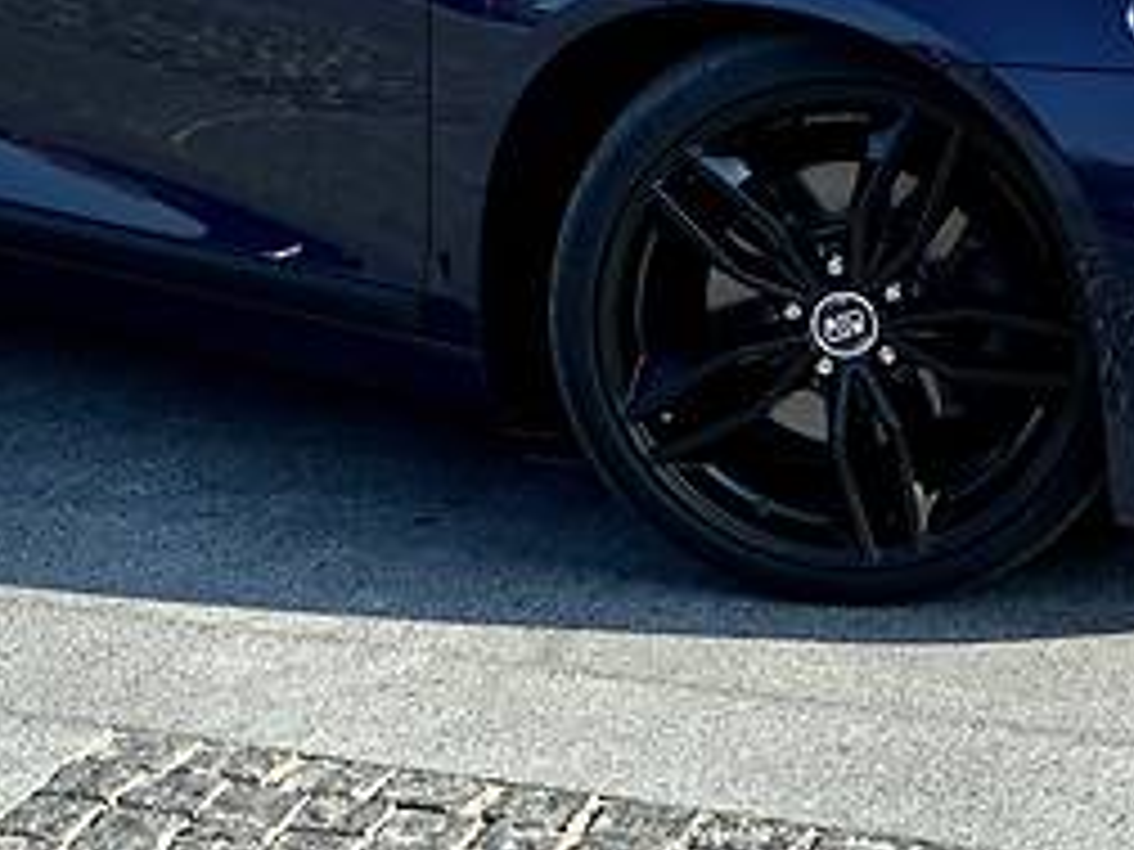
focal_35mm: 165
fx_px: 5405
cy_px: -315
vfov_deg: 8.8
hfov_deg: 12.0
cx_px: 342
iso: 16
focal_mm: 6
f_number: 2.4
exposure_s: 1/227
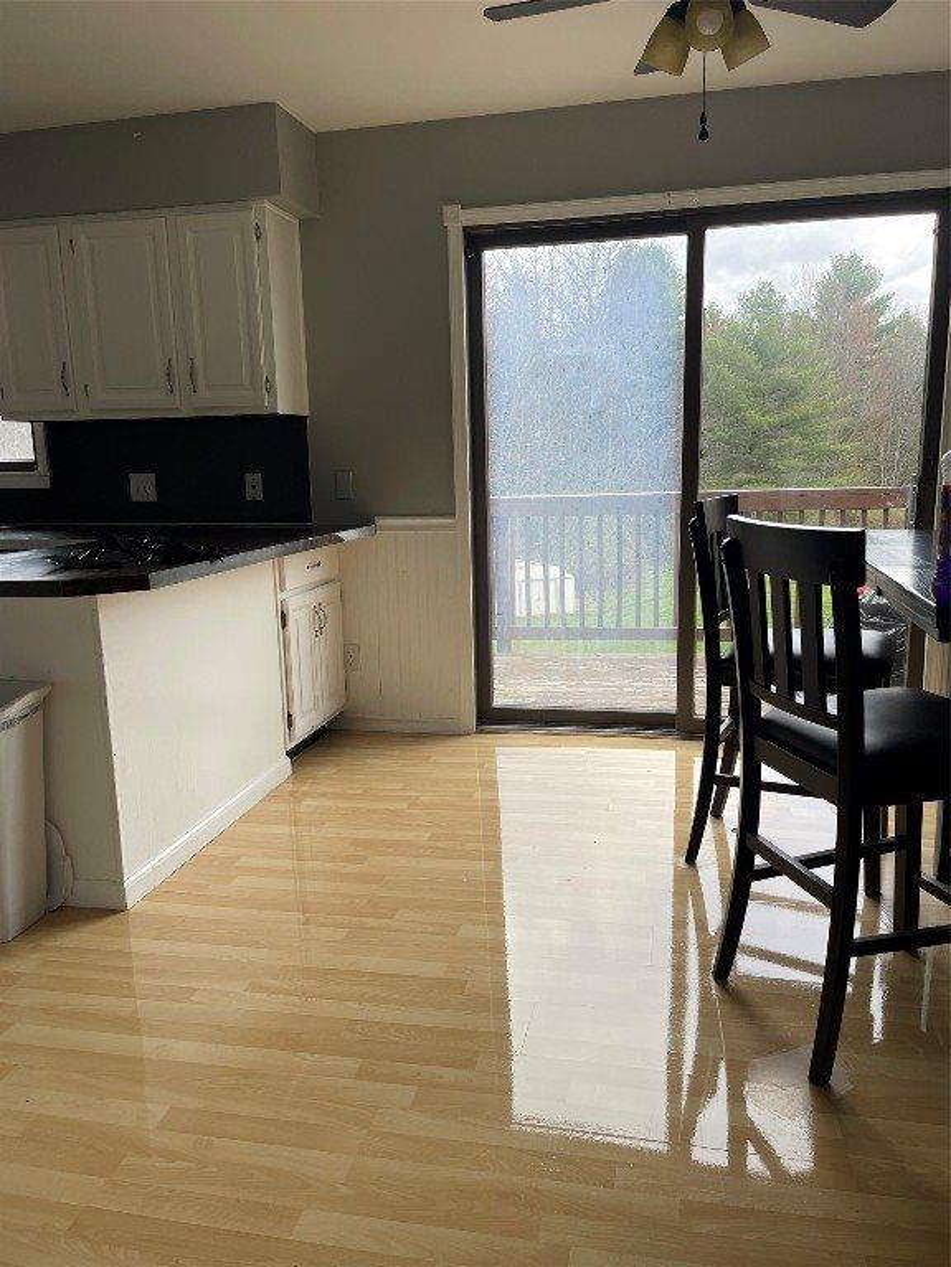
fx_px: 952
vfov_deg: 67.3
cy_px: 634
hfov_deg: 53.1
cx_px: 476
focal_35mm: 26
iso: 32
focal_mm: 5.1
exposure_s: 1/476
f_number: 1.6
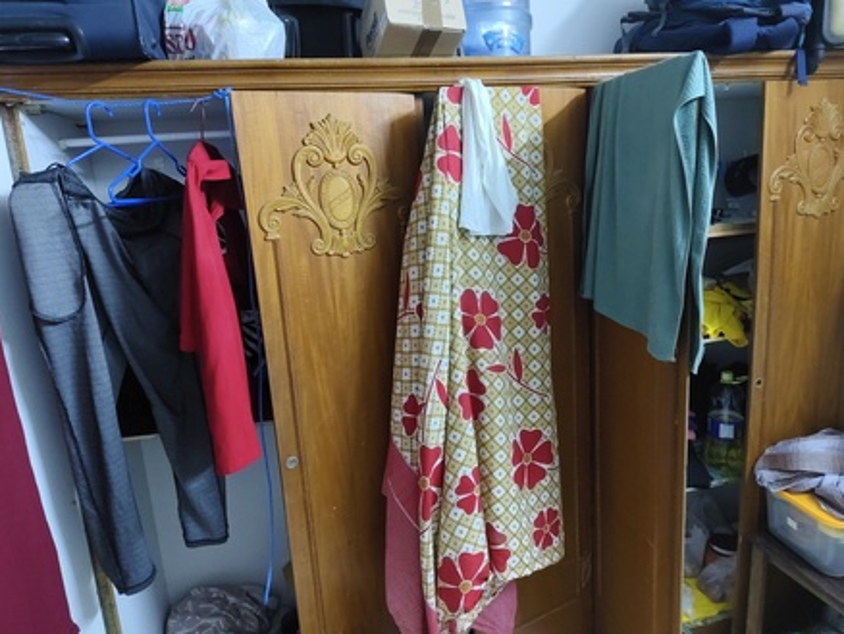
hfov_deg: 71.5
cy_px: 309
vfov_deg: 56.9
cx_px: 435
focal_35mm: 24
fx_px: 585
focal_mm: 5.56
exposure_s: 1/50
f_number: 1.88
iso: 738
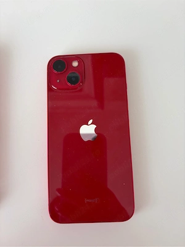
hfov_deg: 53.1
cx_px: 92
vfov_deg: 67.3
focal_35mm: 26
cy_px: 124
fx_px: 185
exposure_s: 1/122
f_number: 1.6
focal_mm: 5.96
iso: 100
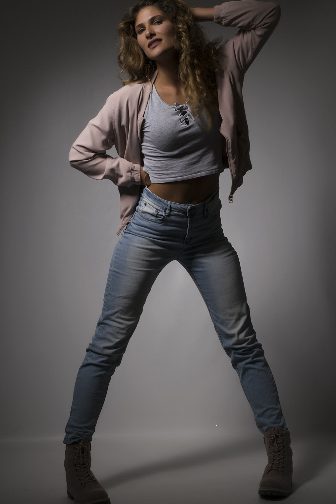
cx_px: 164
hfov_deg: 22.6
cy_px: 247
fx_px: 840
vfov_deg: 33.4
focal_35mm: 60
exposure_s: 1/100
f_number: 16
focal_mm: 38
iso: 100
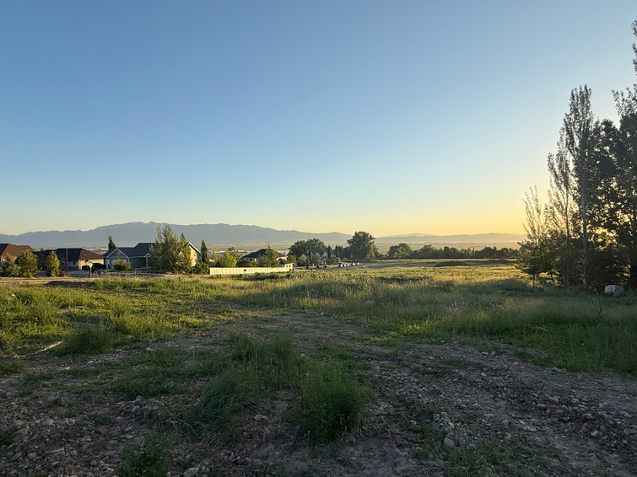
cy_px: 267
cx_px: 321
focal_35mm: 19
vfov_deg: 68.4
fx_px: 350
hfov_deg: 84.7
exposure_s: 1/955
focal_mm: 2.22
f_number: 2.2
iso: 50
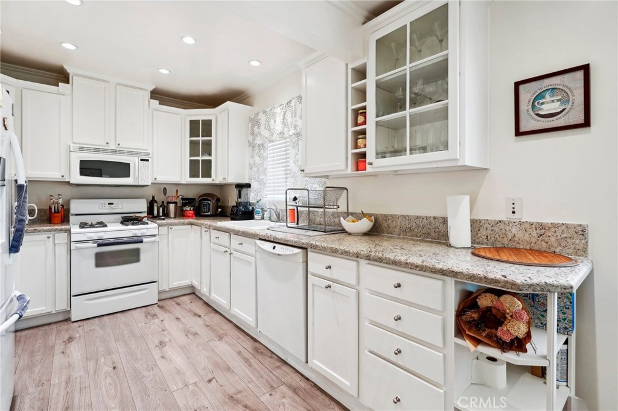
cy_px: 206
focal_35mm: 16
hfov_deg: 96.8
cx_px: 309
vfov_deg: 73.7
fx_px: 275
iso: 400
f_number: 8
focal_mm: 16
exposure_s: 1/13
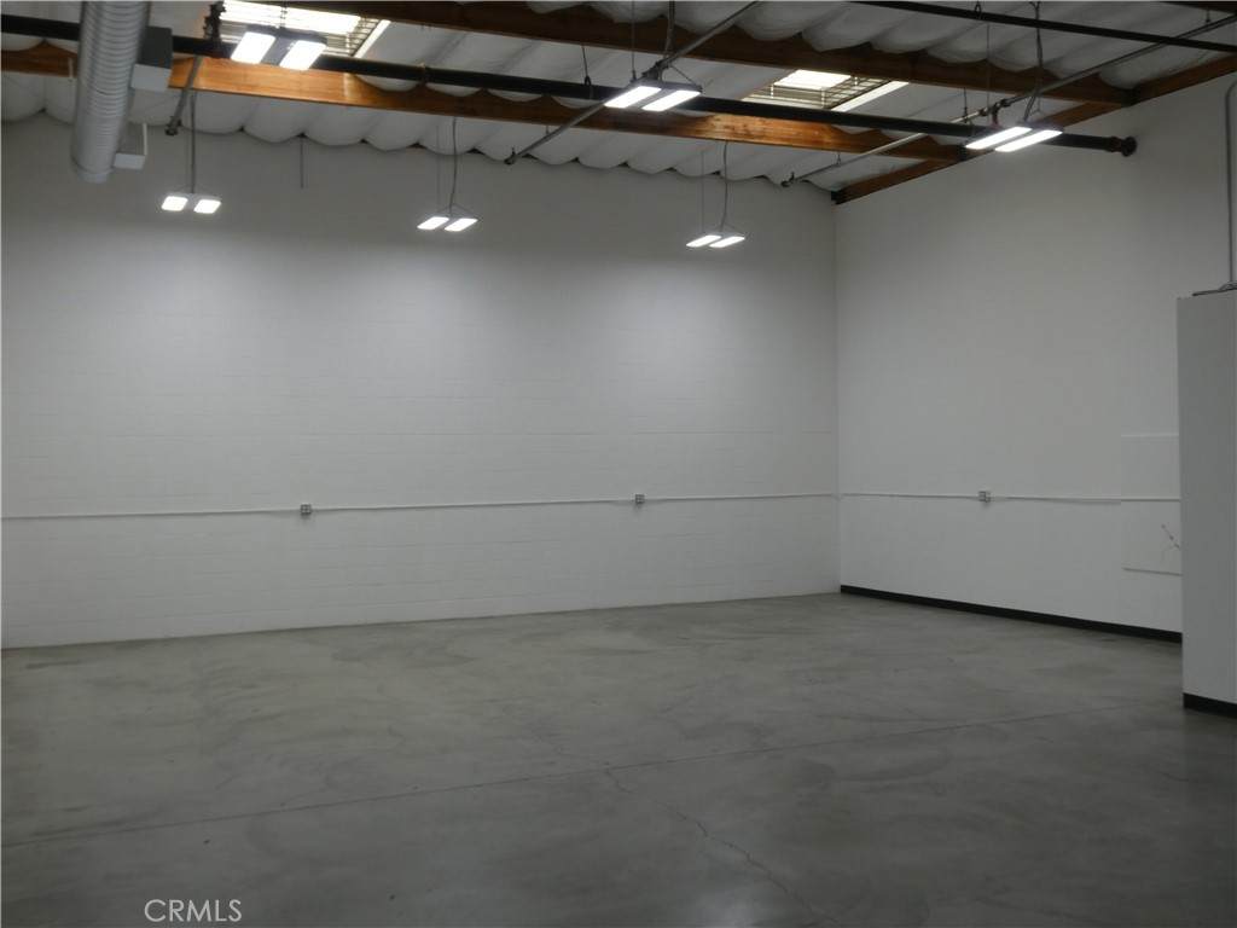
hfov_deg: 52.6
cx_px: 618
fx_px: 1251
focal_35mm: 35
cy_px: 464
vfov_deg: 40.7
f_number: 3.7
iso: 80
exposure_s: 1/125
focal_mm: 6.3
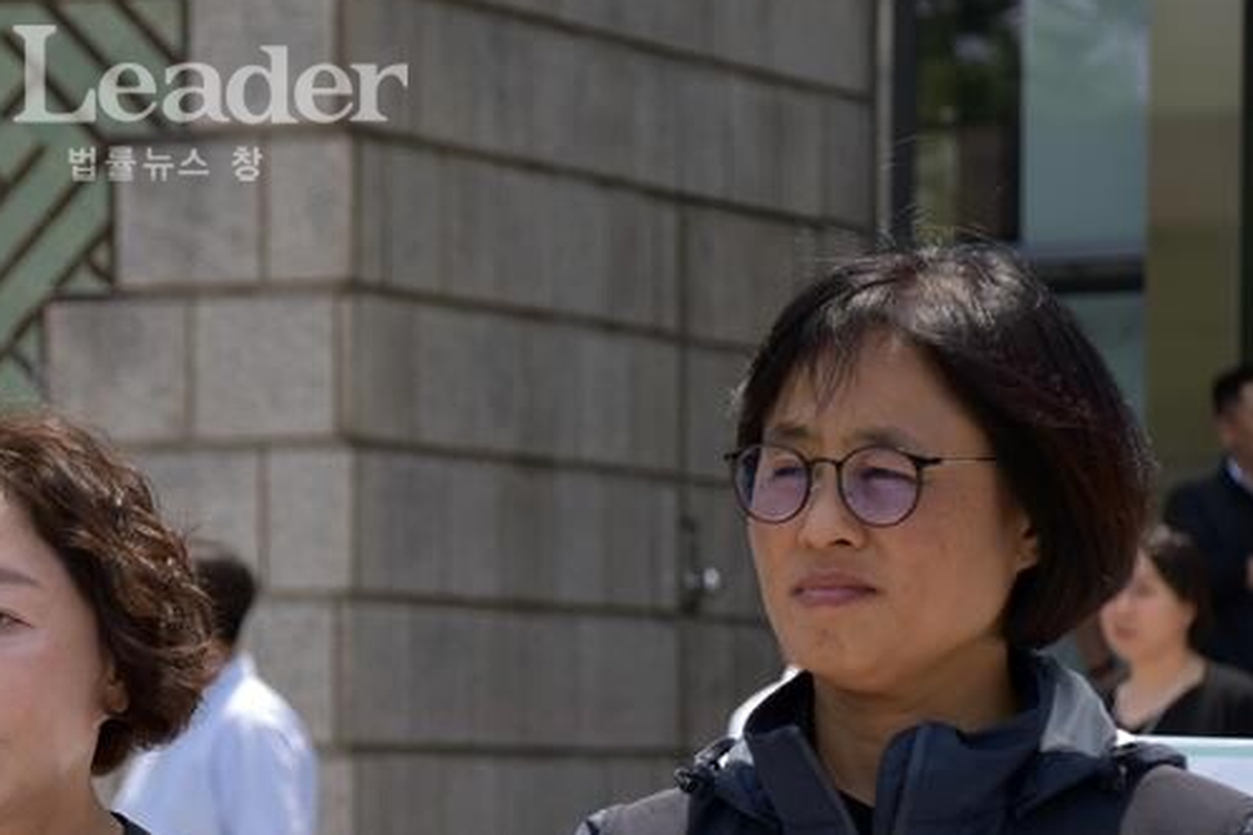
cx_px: 30
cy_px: 844
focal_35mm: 216
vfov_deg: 6.3
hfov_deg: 9.5
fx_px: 7517
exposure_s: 1/500
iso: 100
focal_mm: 70
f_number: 5.3
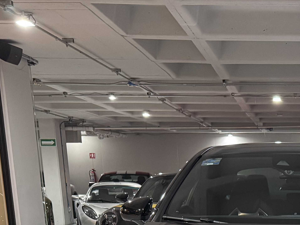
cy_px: 336
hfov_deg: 25.3
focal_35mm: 72
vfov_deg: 18.2
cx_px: 318
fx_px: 624
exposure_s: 1/60
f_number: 1.78
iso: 500
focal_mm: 6.76
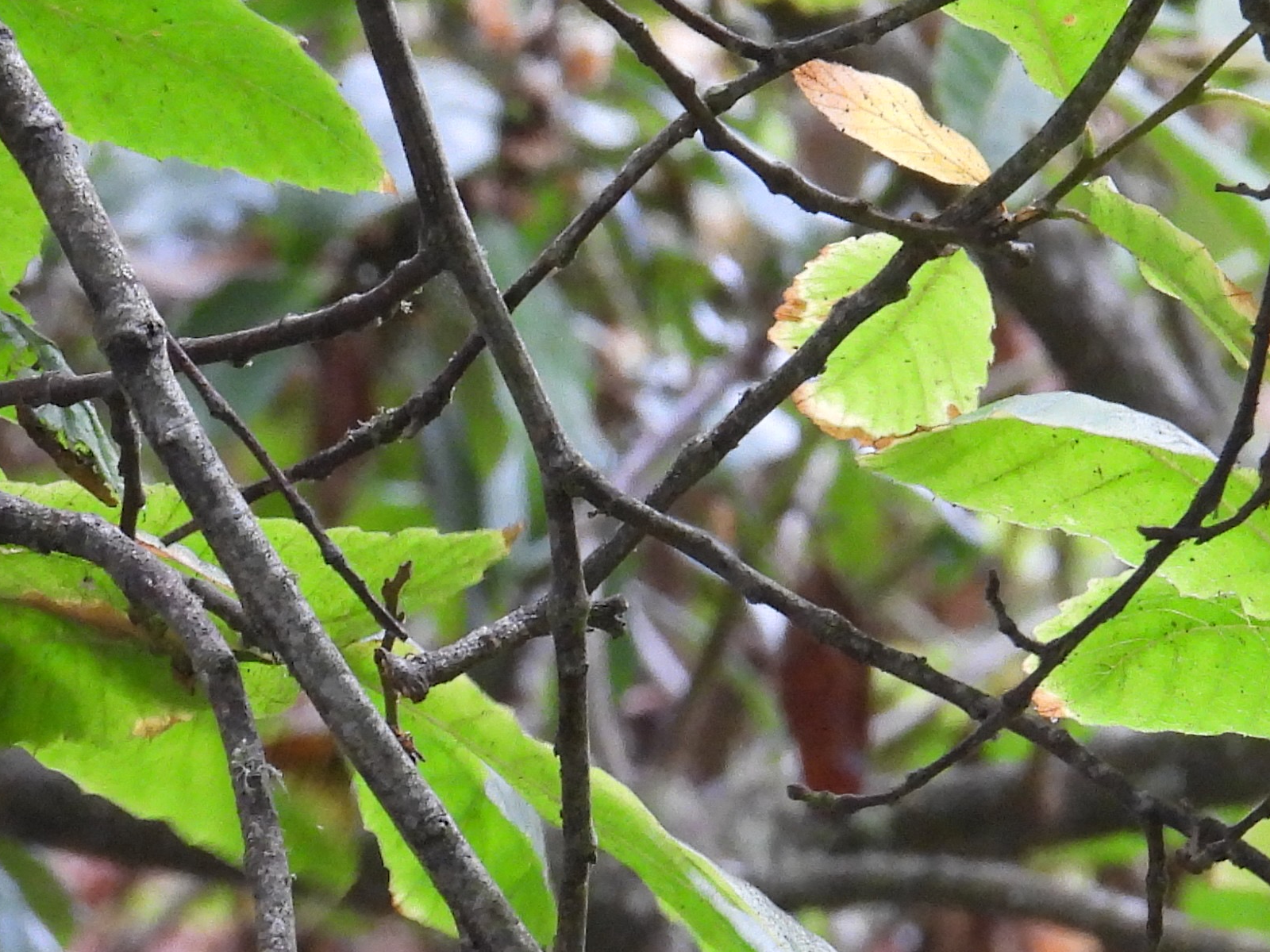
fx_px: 47548
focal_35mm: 1296
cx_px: 246
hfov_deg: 1.5
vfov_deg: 1.1
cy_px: 184
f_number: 5
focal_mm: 80.3
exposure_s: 1/60
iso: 720
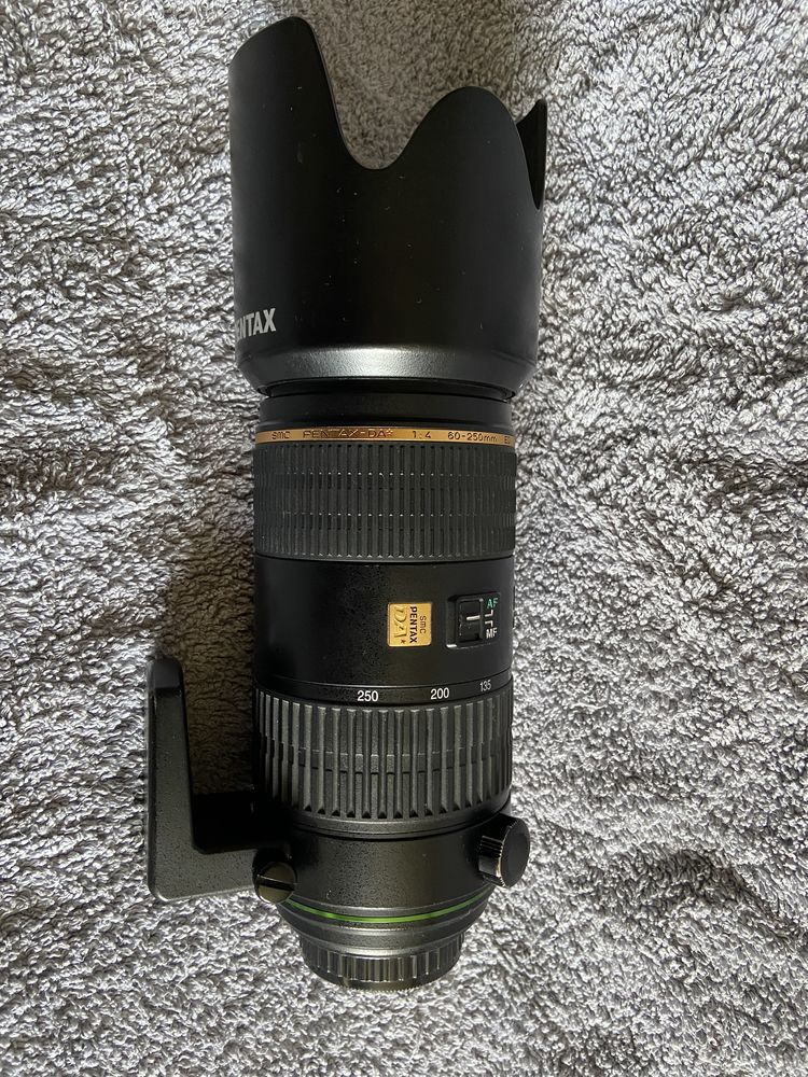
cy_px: 538
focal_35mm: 26
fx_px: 809
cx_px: 404
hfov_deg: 53.1
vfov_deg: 67.3
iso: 320
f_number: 1.8
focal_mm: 4.25
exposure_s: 1/60
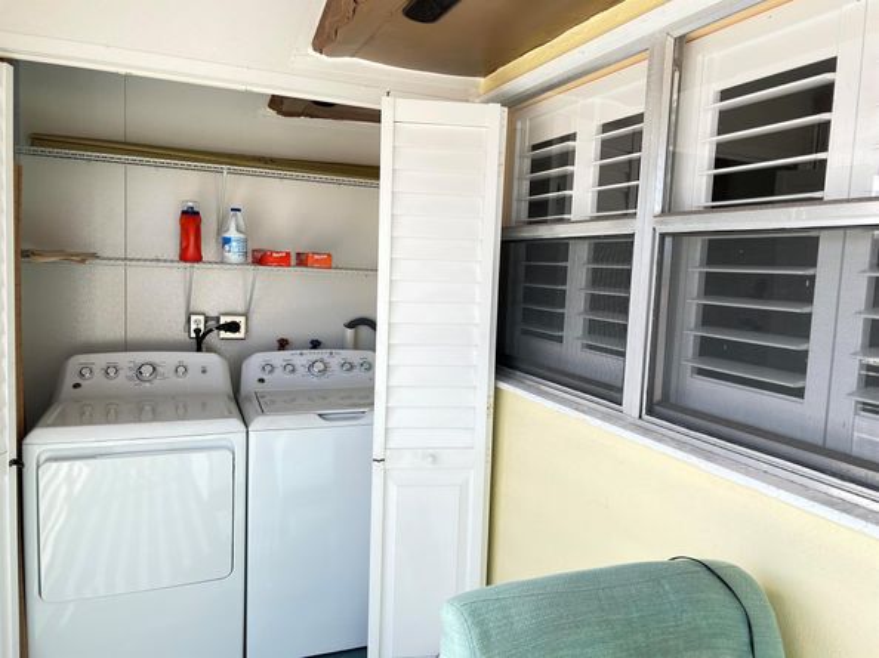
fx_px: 660
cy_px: 329
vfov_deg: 53.0
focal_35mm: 26
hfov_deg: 67.3
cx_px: 440
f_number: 1.5
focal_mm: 5.7
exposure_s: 1/389
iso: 50
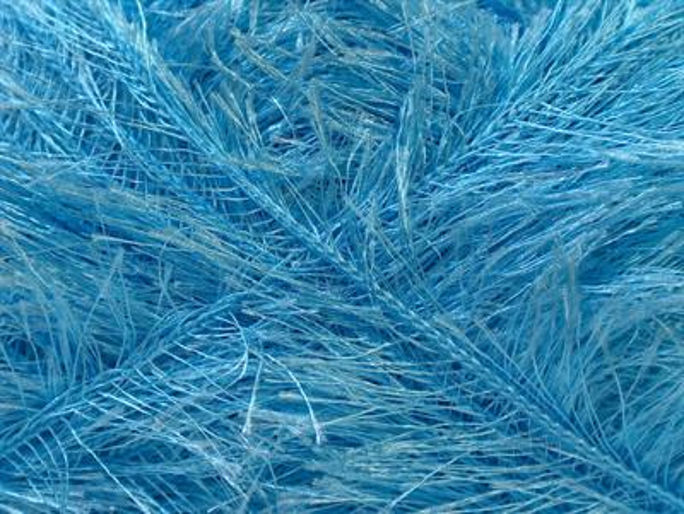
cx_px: 342
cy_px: 257
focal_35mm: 116
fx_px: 2295
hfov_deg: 17.0
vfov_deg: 12.8
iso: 200
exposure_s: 1/31.2
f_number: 3
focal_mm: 23.76
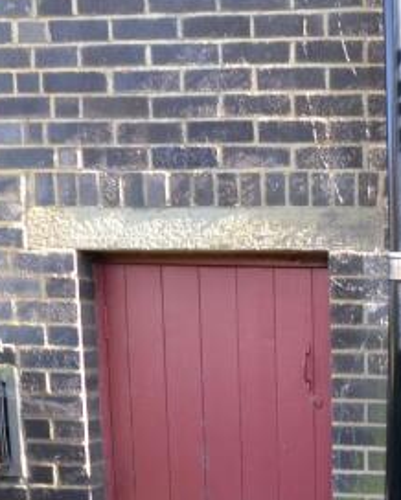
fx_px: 785
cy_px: 466
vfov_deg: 33.2
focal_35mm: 53
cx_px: 533
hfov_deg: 24.6
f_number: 5
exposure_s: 1/100
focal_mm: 10
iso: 400
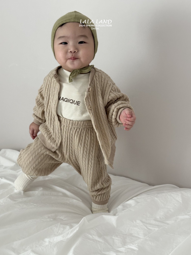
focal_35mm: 48
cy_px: 128
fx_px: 353
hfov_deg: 30.3
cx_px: 96
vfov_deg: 39.7
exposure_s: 1/111
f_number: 1.78
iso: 80
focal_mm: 6.86
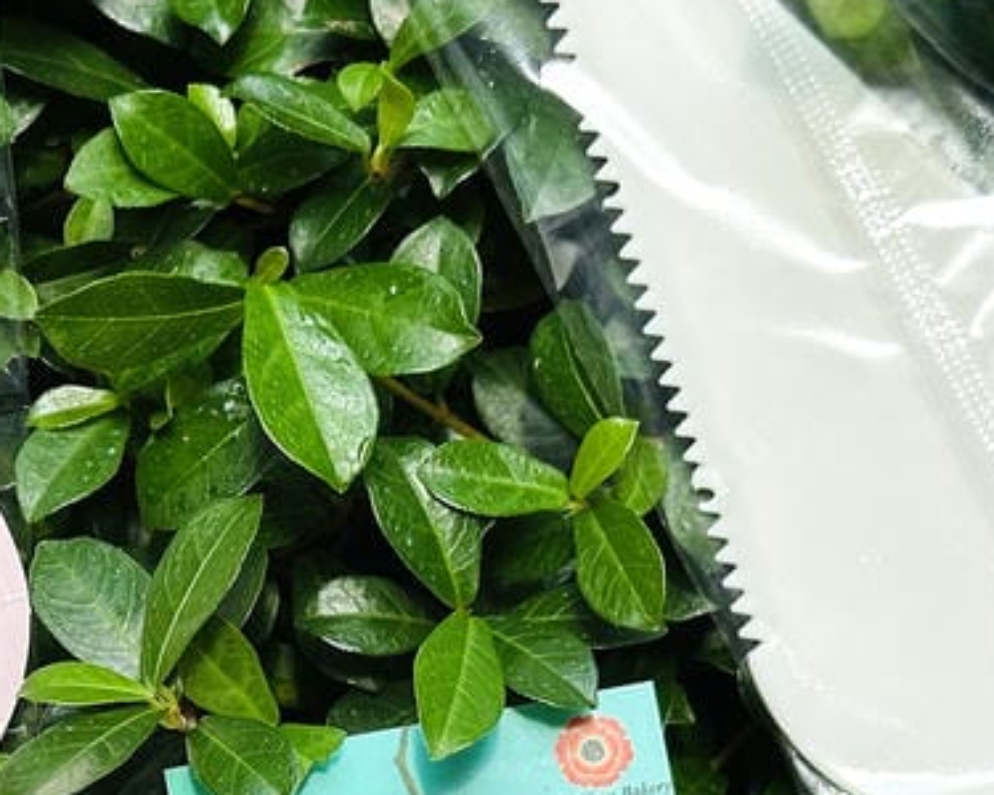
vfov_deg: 10.2
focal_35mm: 150
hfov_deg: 12.8
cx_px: 114
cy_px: 702
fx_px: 4413
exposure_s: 1/1541
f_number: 1.78
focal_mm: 6.86
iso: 64
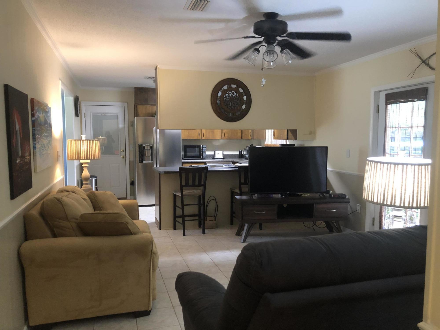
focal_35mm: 28
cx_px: 220
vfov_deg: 49.7
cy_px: 165
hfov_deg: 63.4
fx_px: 356
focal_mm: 3.99
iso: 100
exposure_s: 1/15
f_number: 1.8
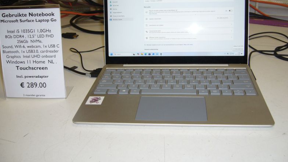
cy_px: 67
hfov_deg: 51.6
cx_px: 147
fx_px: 298
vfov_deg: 30.4
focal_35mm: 39
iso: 100
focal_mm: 5.8
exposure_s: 1/30
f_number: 2.8
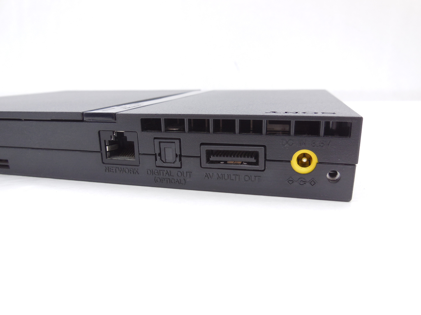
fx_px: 304
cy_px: 158
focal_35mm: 25
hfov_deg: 69.4
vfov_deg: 54.9
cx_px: 210
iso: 125
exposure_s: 1/50
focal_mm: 4.5
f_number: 3.1
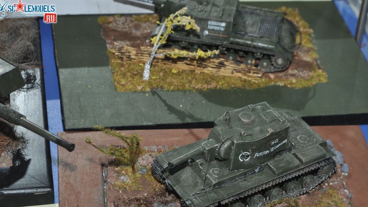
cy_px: 159
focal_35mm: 106
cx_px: 235
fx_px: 1034
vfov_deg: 11.4
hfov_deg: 20.1
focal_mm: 50
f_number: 10
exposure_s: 1/200
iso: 200
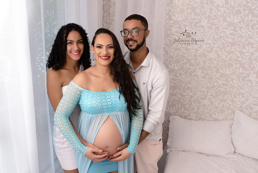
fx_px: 251
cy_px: 86
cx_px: 129
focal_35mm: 35
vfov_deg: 37.9
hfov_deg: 54.4
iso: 250
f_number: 4
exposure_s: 1/100
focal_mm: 35
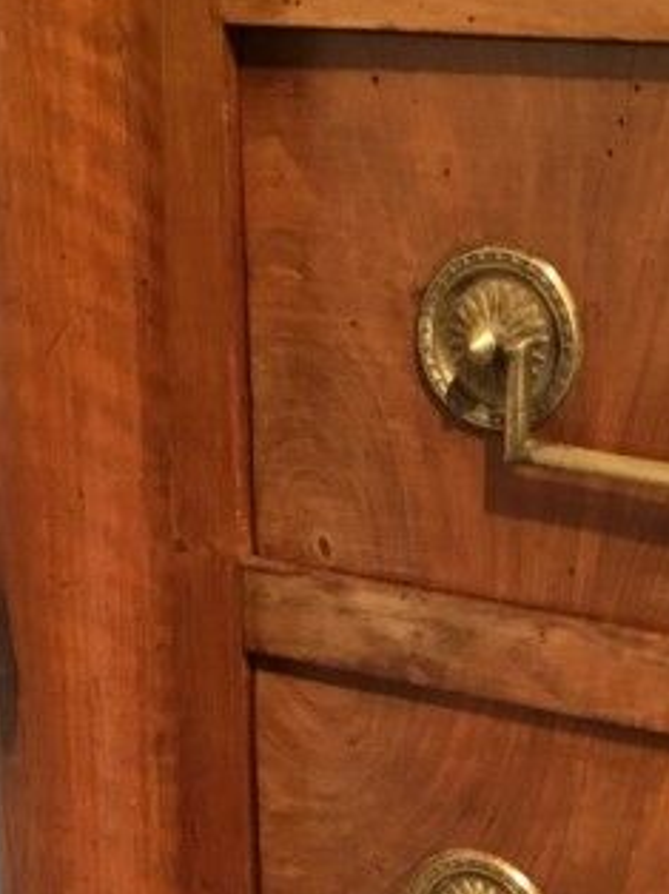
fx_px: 2038
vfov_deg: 24.1
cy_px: 783
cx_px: 373
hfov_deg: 18.6
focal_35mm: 79
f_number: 2.4
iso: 200
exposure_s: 1/20
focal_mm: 3.3
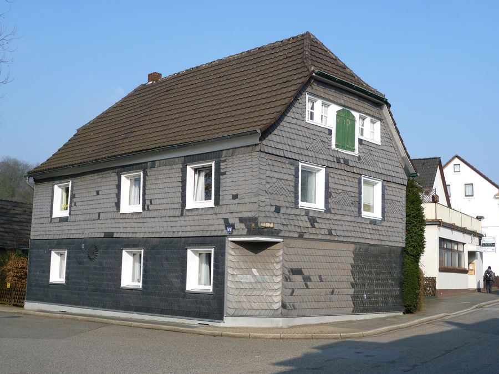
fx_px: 649
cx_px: 250
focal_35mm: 45
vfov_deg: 32.2
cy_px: 187
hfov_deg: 42.1
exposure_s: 1/640
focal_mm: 8
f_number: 3.4
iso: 80
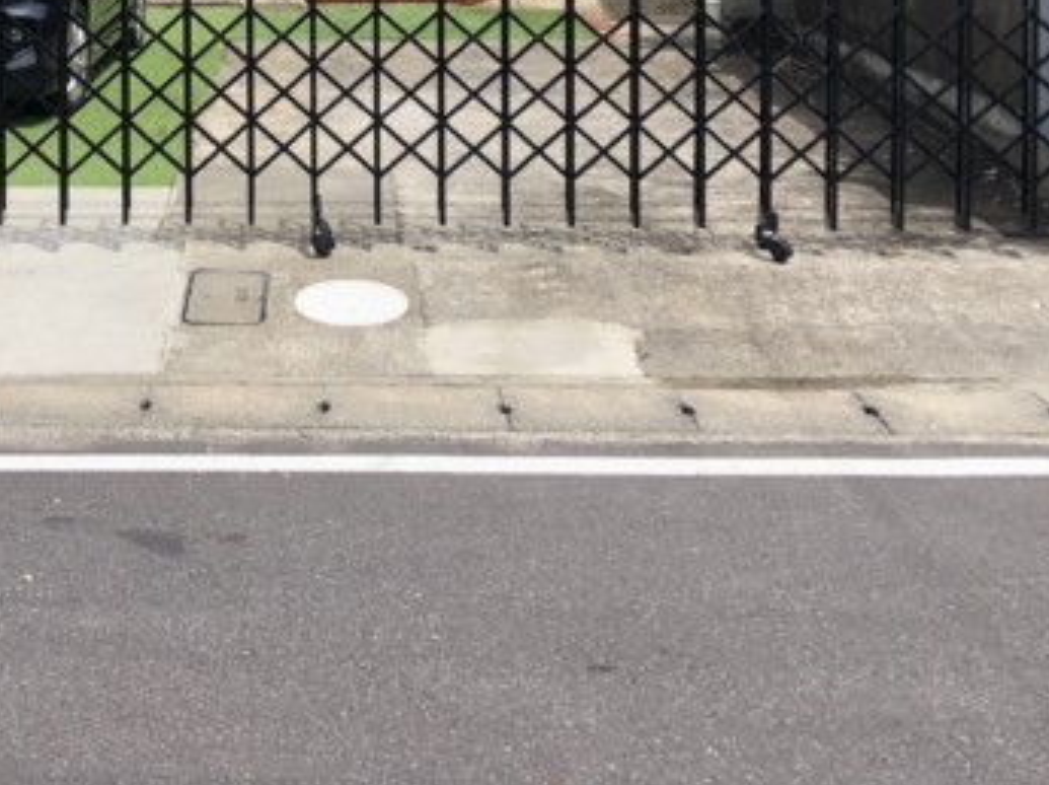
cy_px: -79
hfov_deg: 29.4
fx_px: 1968
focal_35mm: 65
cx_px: 258
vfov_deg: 21.4
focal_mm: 3.99
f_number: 1.8
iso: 20
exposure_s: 1/1779
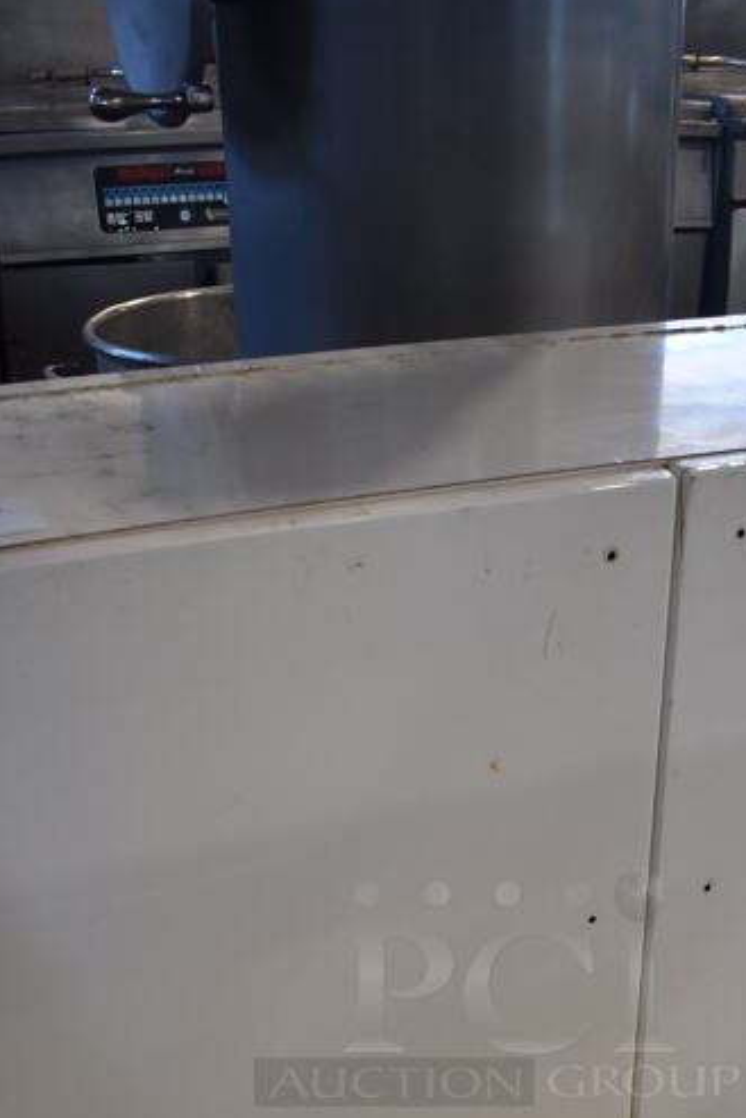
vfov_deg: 37.3
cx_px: 508
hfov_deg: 26.8
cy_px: 988
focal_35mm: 50
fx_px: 1553
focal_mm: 18
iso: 900
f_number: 3.5
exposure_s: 1/125
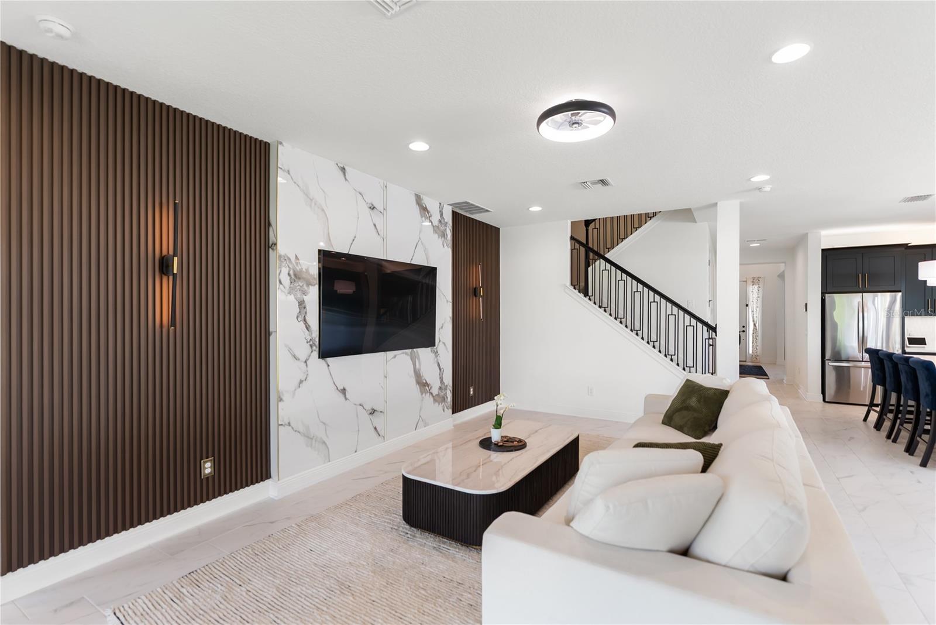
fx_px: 416
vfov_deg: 73.8
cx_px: 468
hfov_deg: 96.7
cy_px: 312
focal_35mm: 16
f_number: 2.8
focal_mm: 16
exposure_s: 1/30
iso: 100
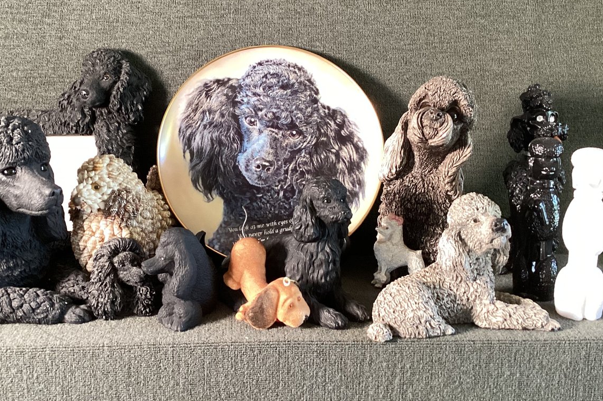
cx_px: 239
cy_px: 193
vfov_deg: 31.2
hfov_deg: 45.2
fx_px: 720
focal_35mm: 43
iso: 200
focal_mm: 3.3
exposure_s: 1/60
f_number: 2.4
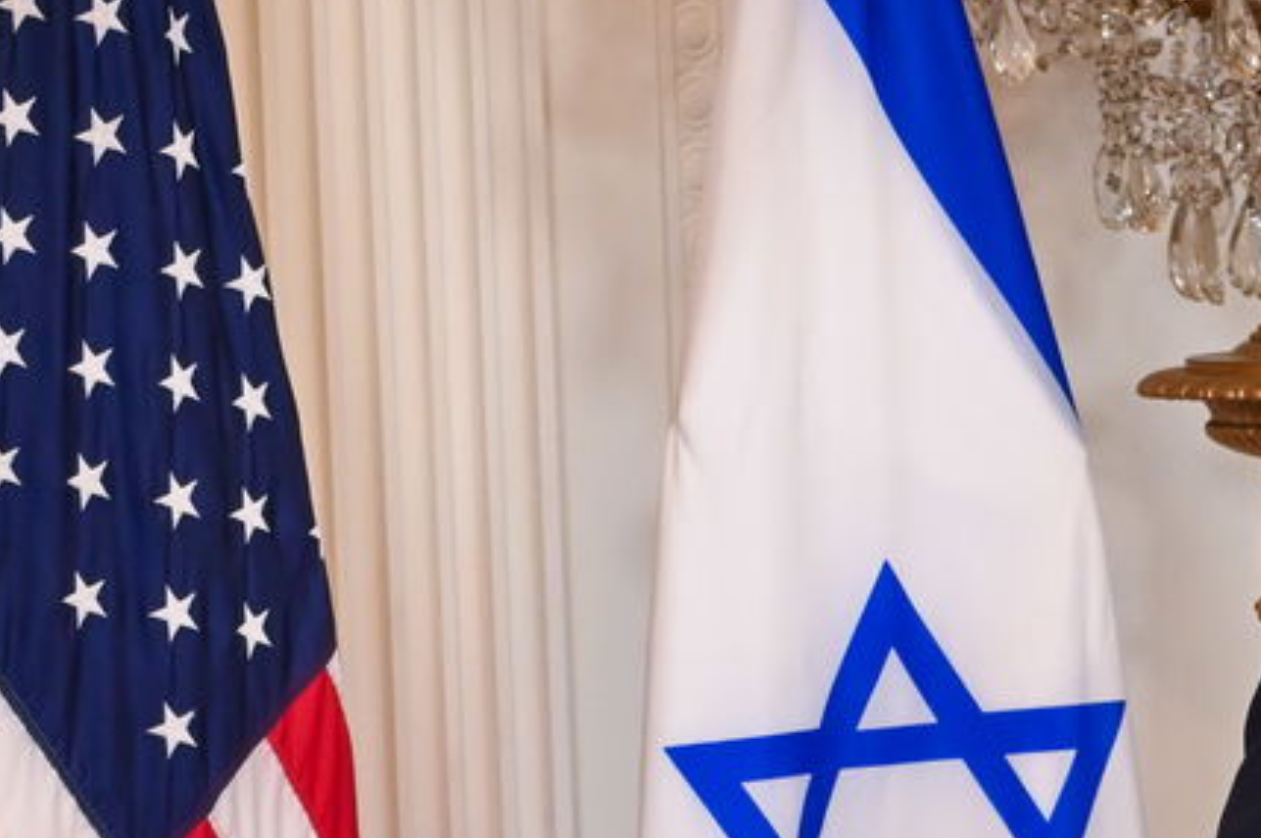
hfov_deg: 5.7
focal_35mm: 362
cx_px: 573
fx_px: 12665
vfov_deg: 3.8
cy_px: 975
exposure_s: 1/100
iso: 3200
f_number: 4.8
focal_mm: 111
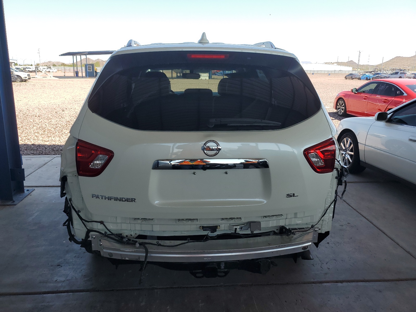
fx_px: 312
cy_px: 156
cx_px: 208
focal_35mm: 26
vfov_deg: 53.1
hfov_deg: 67.3
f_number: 1.5
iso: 50
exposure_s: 1/1111
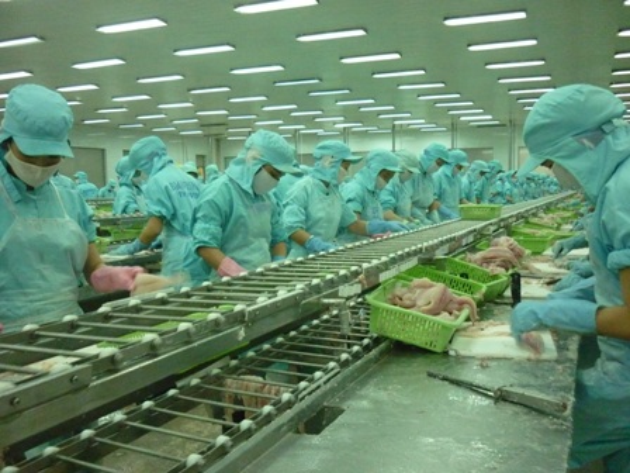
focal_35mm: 33
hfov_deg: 55.4
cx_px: 315
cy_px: 236
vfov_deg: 42.9
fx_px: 601
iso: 800
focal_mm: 5.5
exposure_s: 1/80
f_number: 2.8
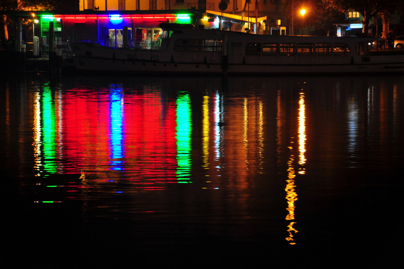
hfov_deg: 13.1
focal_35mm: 158
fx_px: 1765
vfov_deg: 8.7
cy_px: 134
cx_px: 202
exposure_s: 1.6
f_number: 5.6
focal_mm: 105
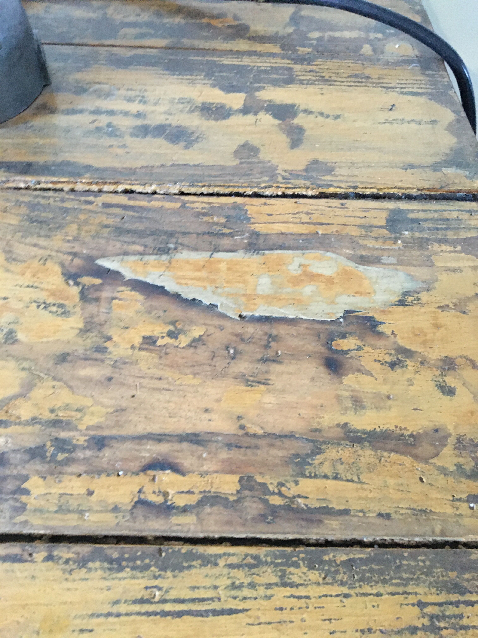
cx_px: 239
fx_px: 534
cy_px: 319
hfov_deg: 48.2
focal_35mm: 29
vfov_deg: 61.7
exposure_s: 1/17
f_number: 2.2
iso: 250
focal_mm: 4.15
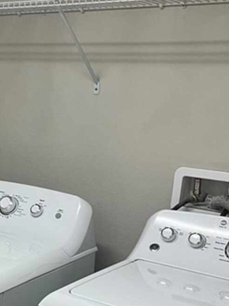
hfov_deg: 20.2
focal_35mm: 68
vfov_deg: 28.4
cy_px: 199
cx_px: -46
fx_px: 600
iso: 100
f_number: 1.6
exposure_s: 1/60
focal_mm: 5.1
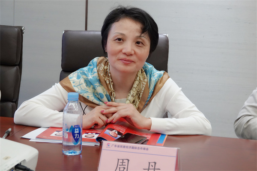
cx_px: 128
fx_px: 578
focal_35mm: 81
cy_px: 86
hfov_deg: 25.1
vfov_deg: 16.9
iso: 800
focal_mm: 29.69
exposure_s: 1/50
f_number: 3.5
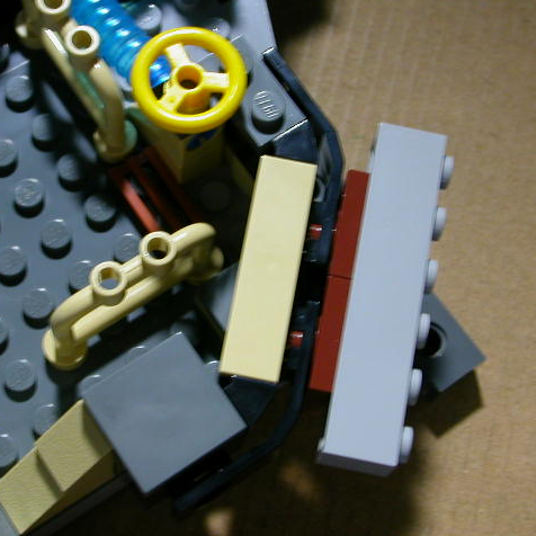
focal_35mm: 76
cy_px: 267
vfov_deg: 22.8
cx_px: 239
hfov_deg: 22.8
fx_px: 1331
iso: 113
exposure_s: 1/4.3
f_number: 3.5
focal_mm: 9.7
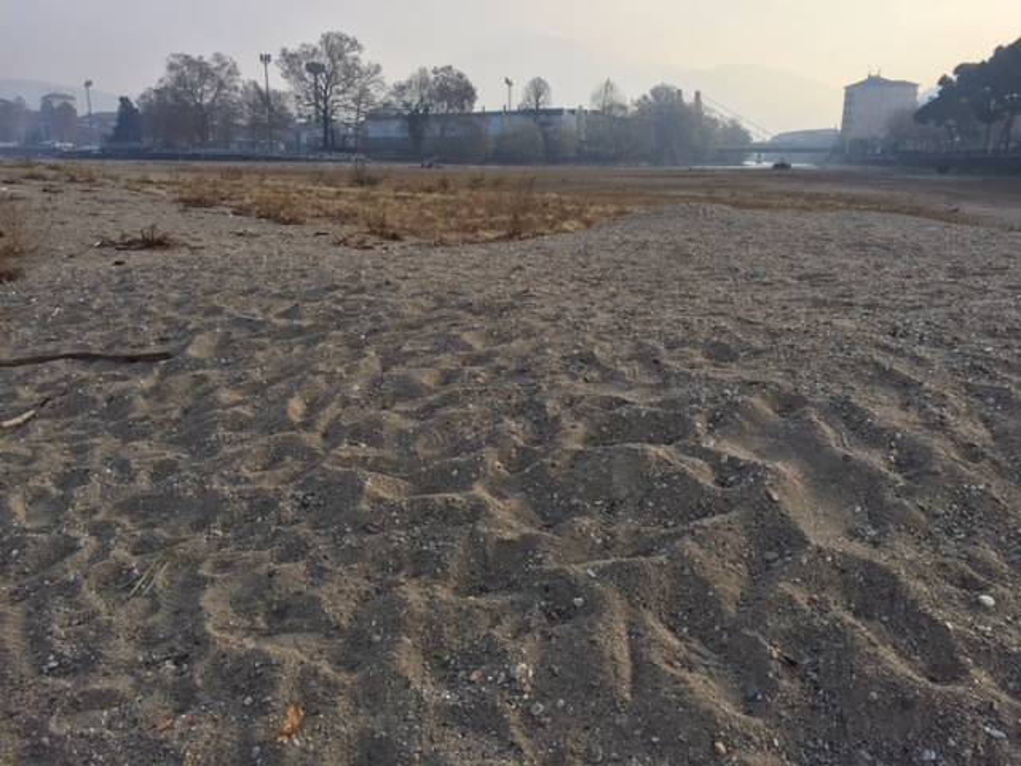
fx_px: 855
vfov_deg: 48.2
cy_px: 383
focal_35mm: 29
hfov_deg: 61.7
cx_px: 510
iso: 32
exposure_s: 1/1236
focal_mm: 4.15
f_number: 2.2
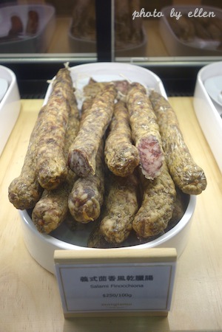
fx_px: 333
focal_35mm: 36
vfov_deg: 53.1
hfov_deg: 36.9
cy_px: 166
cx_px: 111
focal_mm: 13.42
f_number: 2.8
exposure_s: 1/40
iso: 200
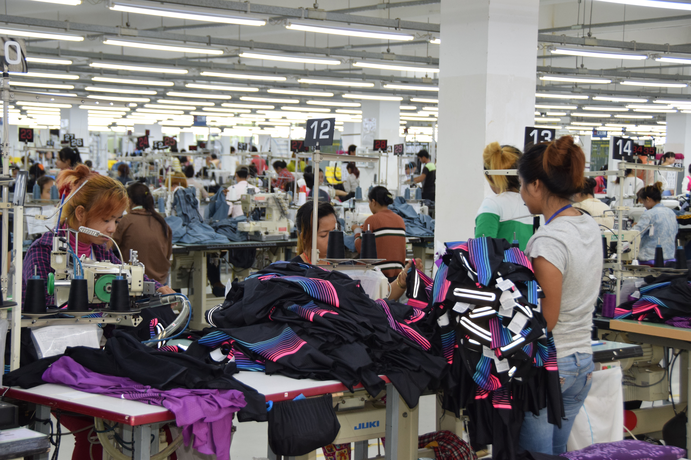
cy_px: 230
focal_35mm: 66
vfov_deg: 20.6
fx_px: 1267
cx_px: 346
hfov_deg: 30.5
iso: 800
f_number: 5
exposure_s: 1/100
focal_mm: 44
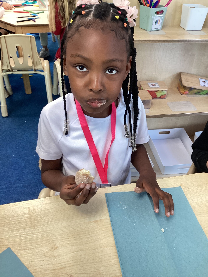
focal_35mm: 31
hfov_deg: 45.4
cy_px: 138
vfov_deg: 58.4
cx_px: 104
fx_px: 248
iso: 160
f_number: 2.4
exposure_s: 1/50
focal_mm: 3.3
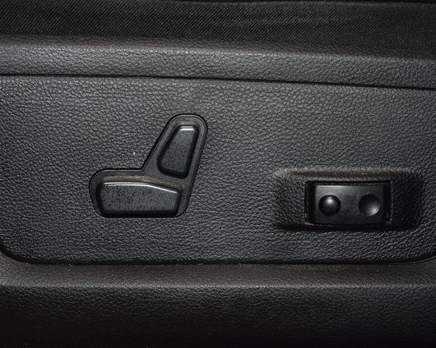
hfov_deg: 16.2
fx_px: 1536
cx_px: 209
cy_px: 174
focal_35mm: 119
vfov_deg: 13.0
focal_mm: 70
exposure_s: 1/125
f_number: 4.5
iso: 1800
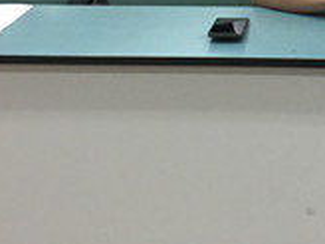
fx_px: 995
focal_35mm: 106
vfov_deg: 13.3
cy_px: -105
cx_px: 305
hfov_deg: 18.2
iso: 200
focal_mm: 4.15
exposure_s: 1/33
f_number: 2.2
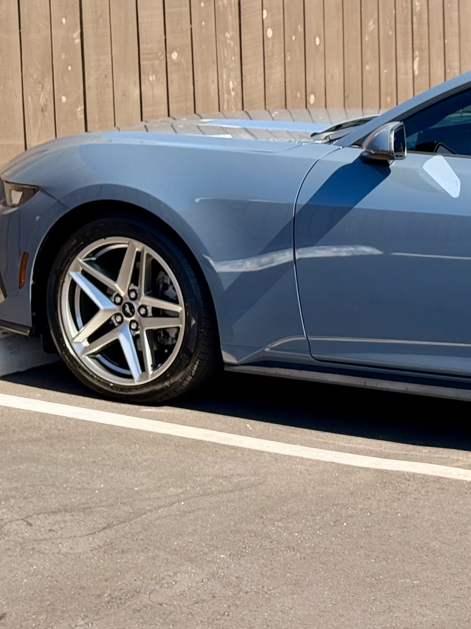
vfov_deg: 19.1
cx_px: 647
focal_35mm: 103
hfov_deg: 13.7
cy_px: 278
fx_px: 1869
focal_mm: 6.76
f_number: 1.78
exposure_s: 1/2415
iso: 80
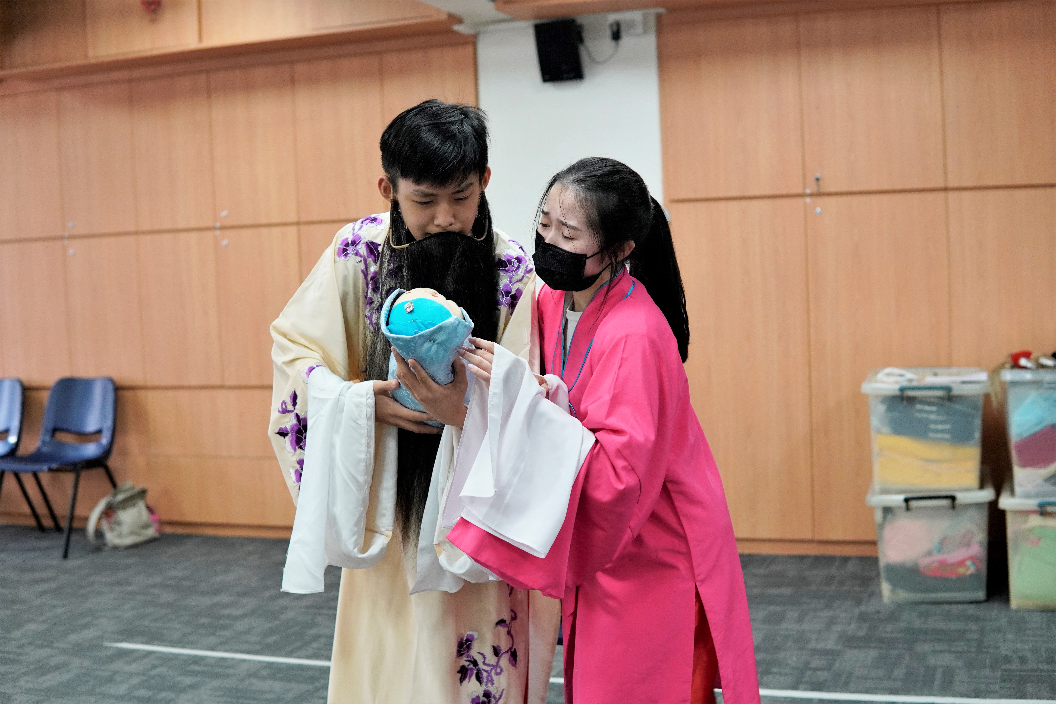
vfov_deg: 29.9
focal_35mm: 45
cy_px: 352
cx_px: 528
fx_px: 1320
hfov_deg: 43.6
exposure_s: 1/320
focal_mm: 30
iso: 1000
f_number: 2.2
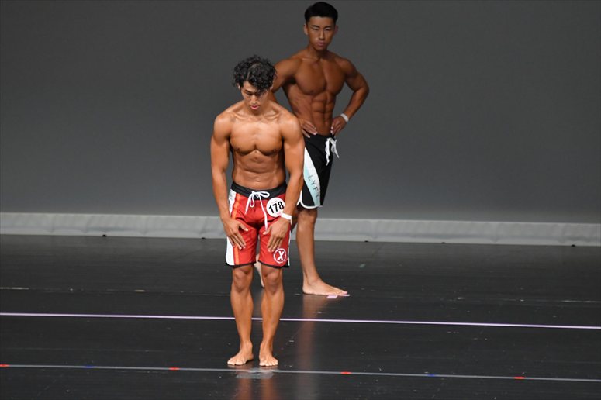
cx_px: 300
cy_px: 200
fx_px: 5757
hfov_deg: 6.0
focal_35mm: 345
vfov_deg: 4.0
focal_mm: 230
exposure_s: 1/400
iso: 4000
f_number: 5.6
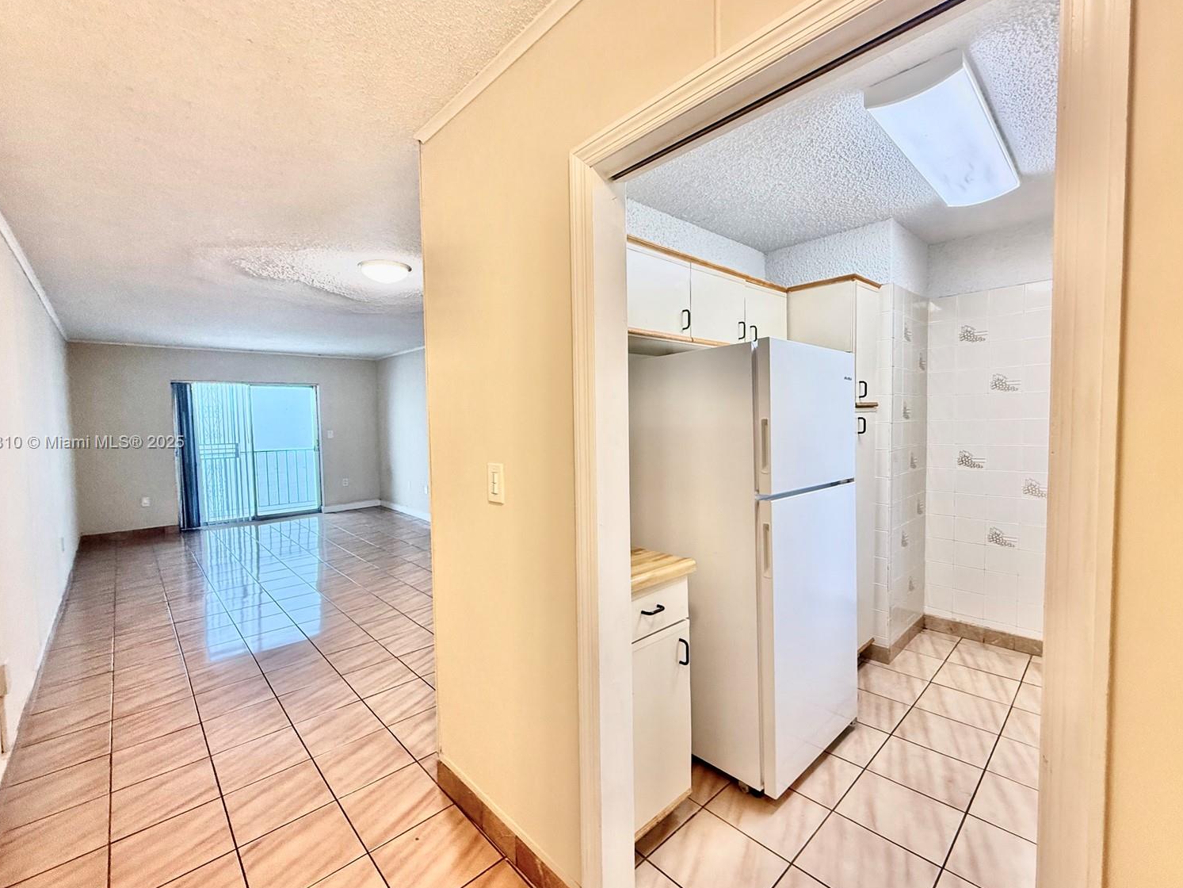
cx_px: 565
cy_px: 443
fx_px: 513
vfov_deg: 81.8
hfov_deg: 98.1
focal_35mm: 15
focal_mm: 2.22
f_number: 2.2
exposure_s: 1/120
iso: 320
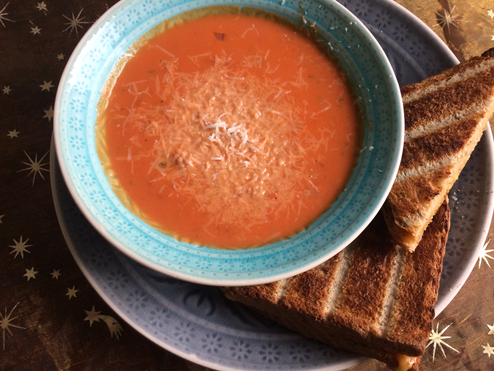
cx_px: 247
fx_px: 414
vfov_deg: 48.2
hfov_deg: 61.7
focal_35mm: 29
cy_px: 186
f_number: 2.2
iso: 125
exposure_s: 1/33
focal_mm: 4.15
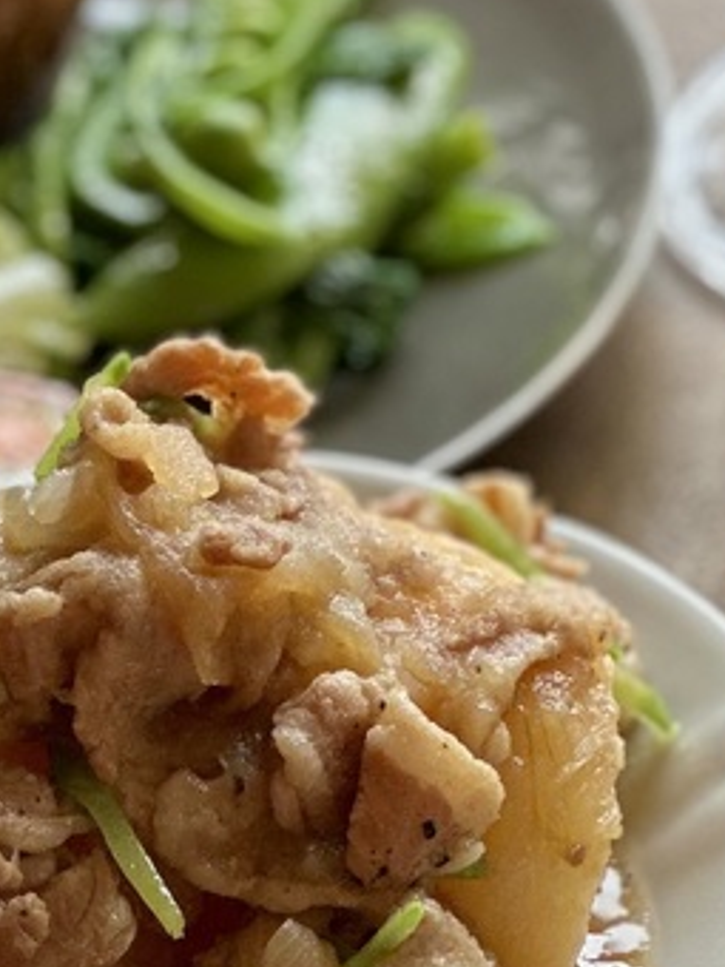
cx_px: -188
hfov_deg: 5.1
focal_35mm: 290
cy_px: 31
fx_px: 8098
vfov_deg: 6.8
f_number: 2.8
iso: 32
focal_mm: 9
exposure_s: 1/121
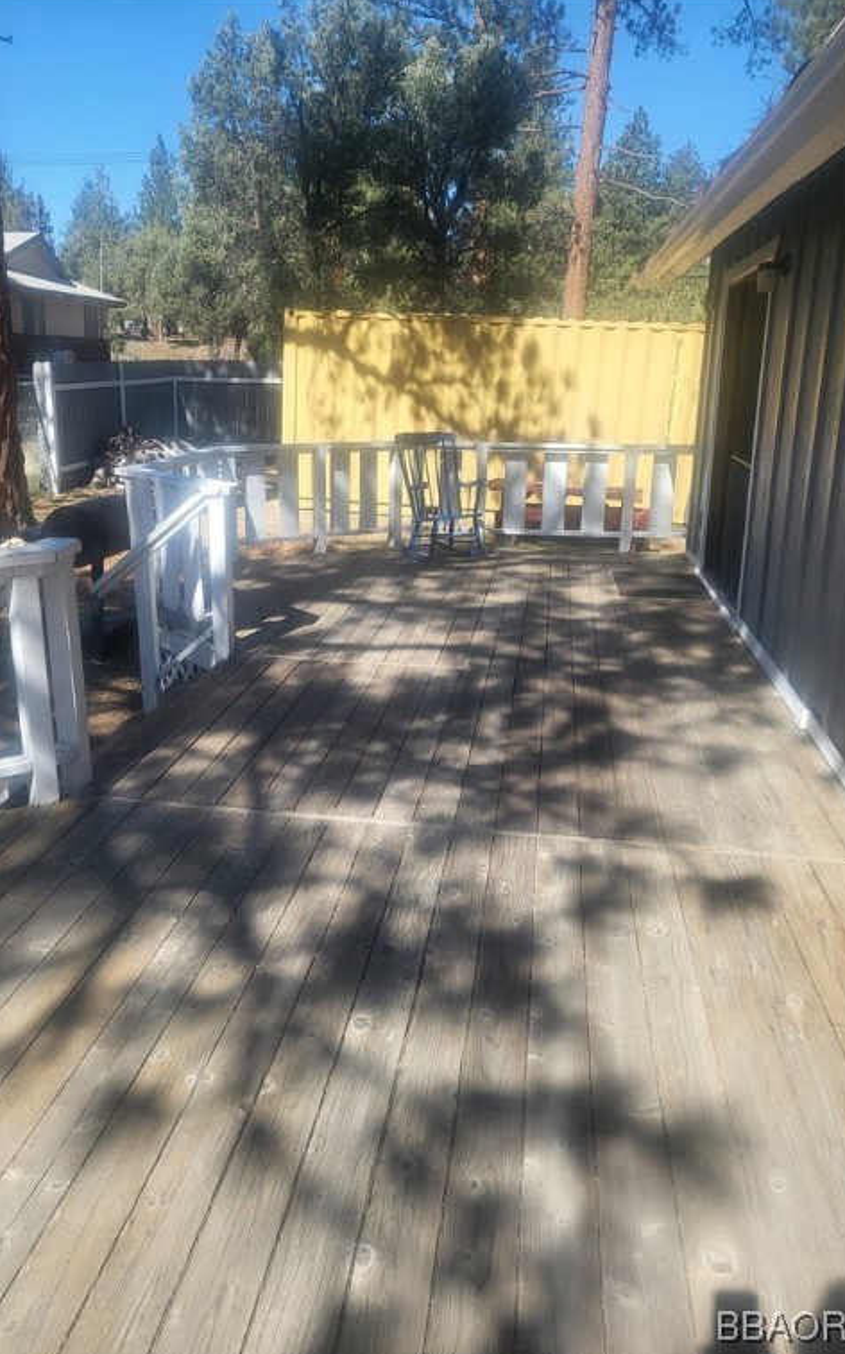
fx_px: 1032
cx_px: 342
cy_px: 679
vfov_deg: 66.5
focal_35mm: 28
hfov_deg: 44.3
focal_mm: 4.25
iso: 50
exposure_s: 1/1343
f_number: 1.8
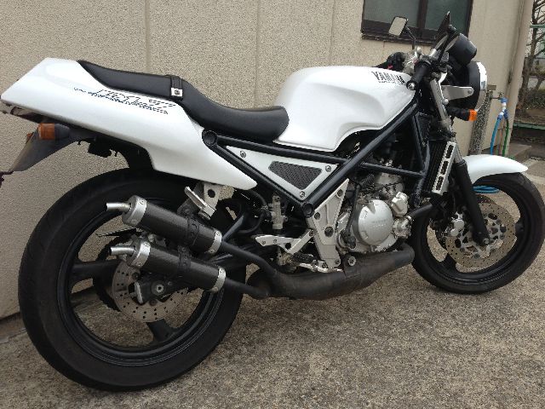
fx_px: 520
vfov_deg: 42.9
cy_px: 204
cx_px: 272
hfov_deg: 55.4
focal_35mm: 33
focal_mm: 4.13
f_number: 2.4
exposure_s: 1/553
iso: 50
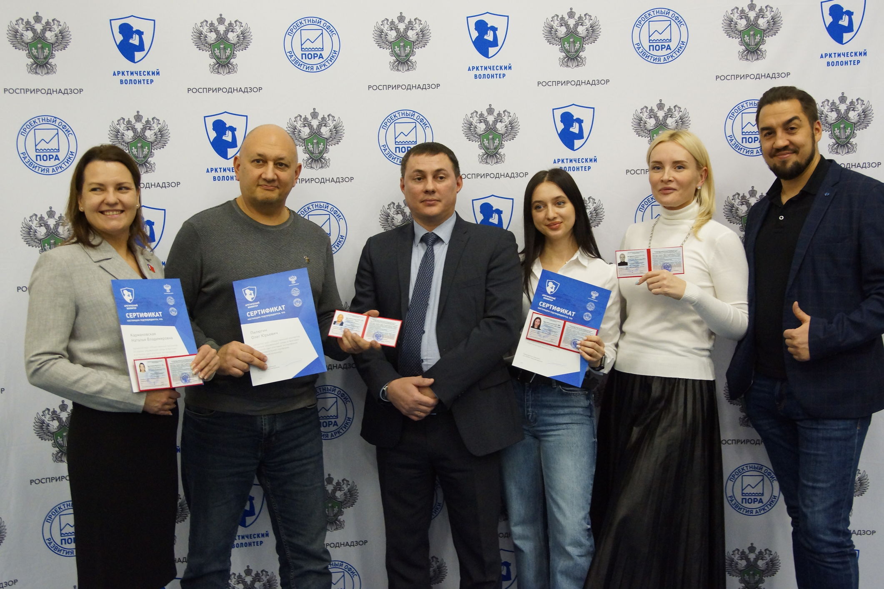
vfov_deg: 31.9
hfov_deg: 46.4
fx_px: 1031
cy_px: 294
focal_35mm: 42
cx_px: 442
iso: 1600
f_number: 2.8
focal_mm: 28
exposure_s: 1/125
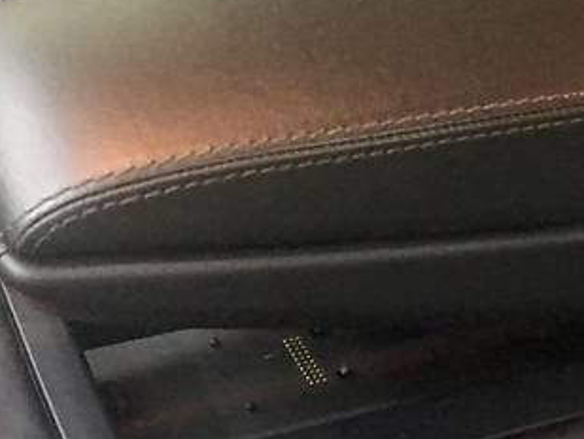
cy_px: 40
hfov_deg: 26.0
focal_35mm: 75
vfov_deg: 19.3
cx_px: 329
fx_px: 1266
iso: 160
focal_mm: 4.2
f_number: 2.2
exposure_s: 1/4
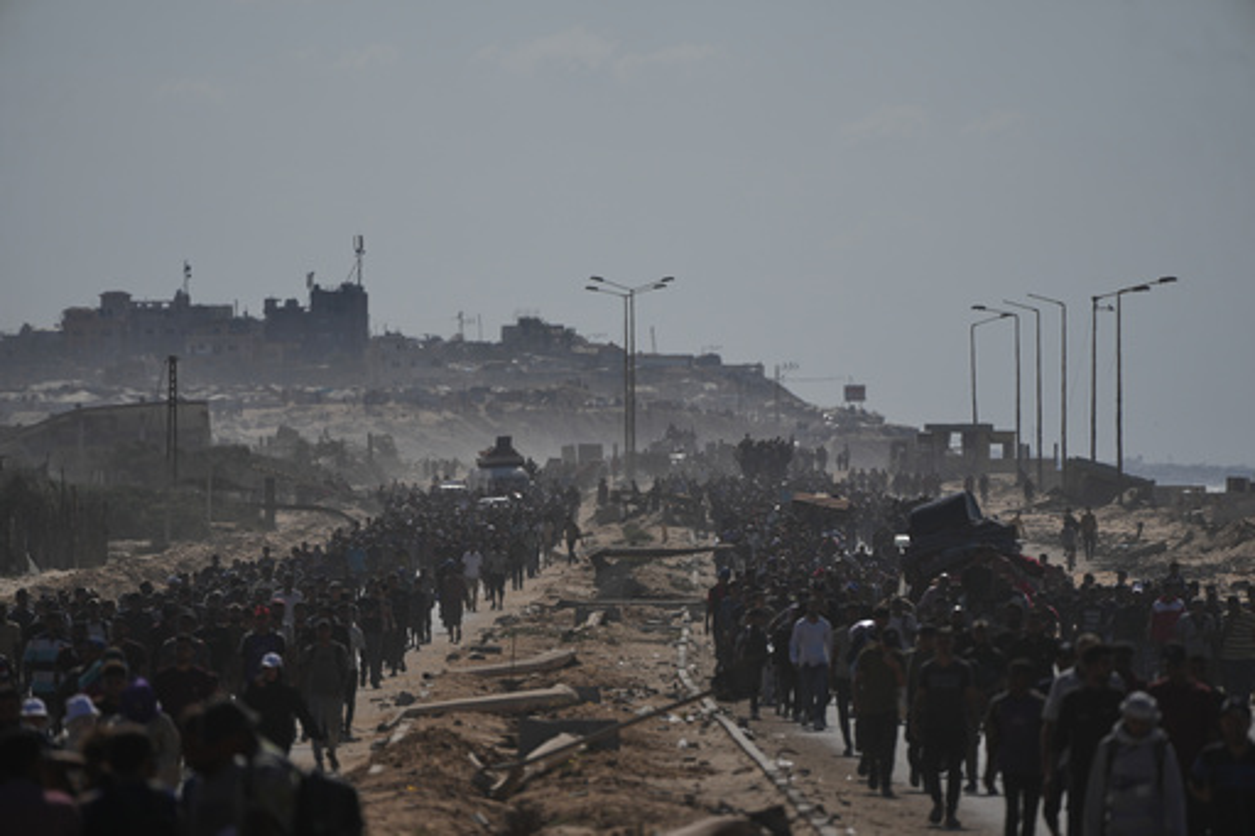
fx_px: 13939
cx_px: 628
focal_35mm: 400
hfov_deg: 5.2
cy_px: 418
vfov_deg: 3.4
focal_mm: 400
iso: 100
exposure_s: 1/2500
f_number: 5.6
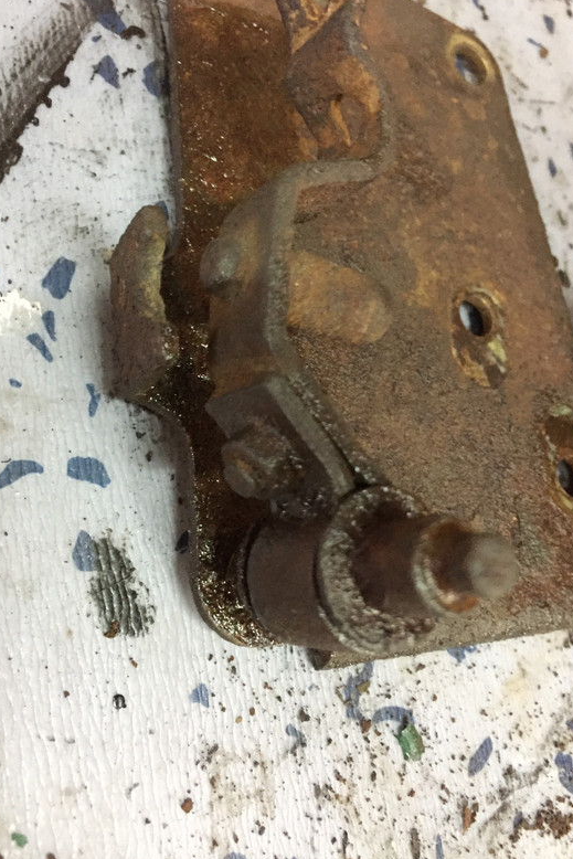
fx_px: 740
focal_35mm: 31
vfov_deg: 60.3
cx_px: 266
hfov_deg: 42.3
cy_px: 421
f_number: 2.2
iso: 500
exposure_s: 1/17
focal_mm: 4.15
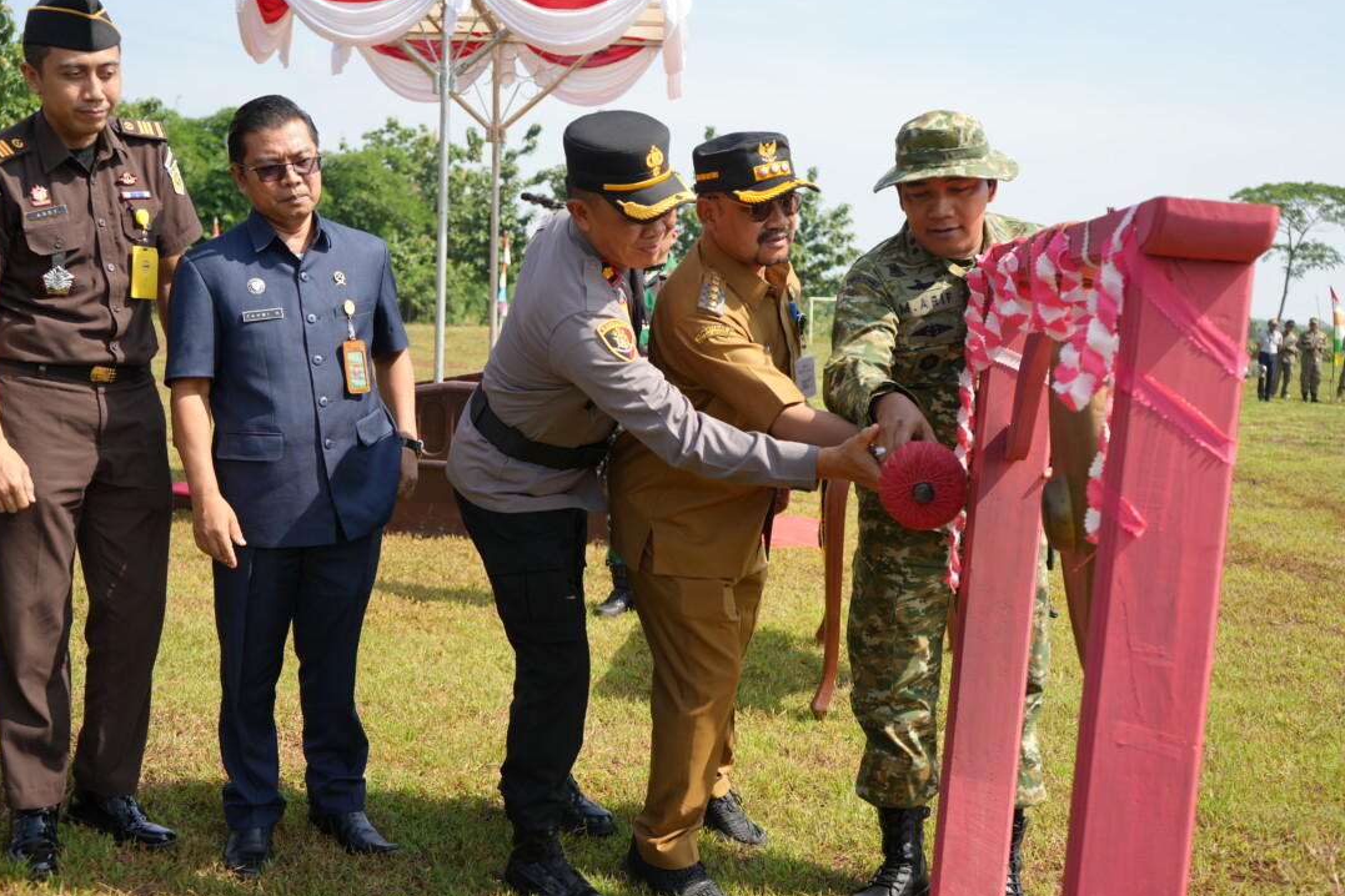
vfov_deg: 34.2
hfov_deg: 49.5
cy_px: 403
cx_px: 637
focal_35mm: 39
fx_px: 1457
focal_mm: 35
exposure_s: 1/500
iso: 100
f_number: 4.5
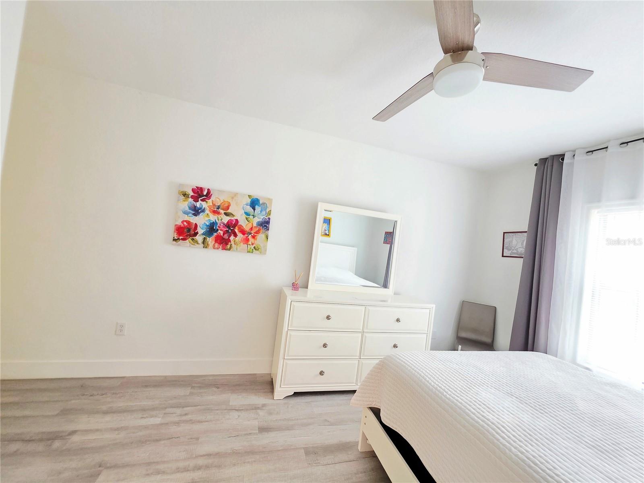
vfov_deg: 89.9
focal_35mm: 13
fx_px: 242
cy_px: 242
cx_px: 322
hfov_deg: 106.2
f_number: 1.9
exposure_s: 1/60.2
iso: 400
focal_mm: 2.2
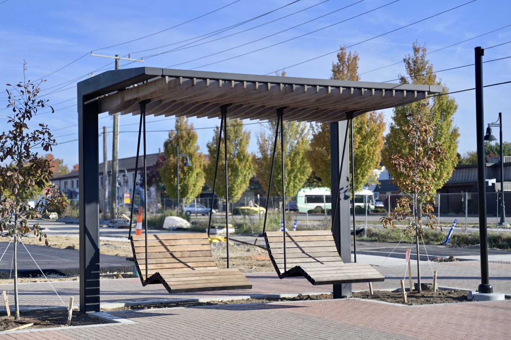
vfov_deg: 23.8
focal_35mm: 57
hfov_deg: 35.1
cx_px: 256
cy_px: 170
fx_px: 809
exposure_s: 1/6400
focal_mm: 57
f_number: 2.8
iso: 400
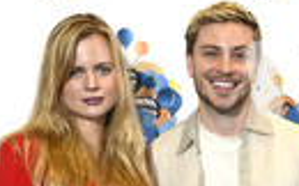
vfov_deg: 11.6
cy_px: 409
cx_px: 154
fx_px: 790
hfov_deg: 21.4
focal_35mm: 97
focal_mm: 31
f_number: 5
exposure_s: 1/125
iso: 1000
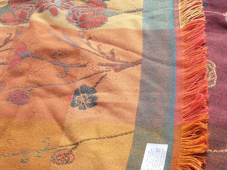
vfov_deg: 22.2
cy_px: 61
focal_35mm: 66
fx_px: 433
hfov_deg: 28.0
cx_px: 216
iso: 40
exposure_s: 1/541
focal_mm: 2.9
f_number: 1.9
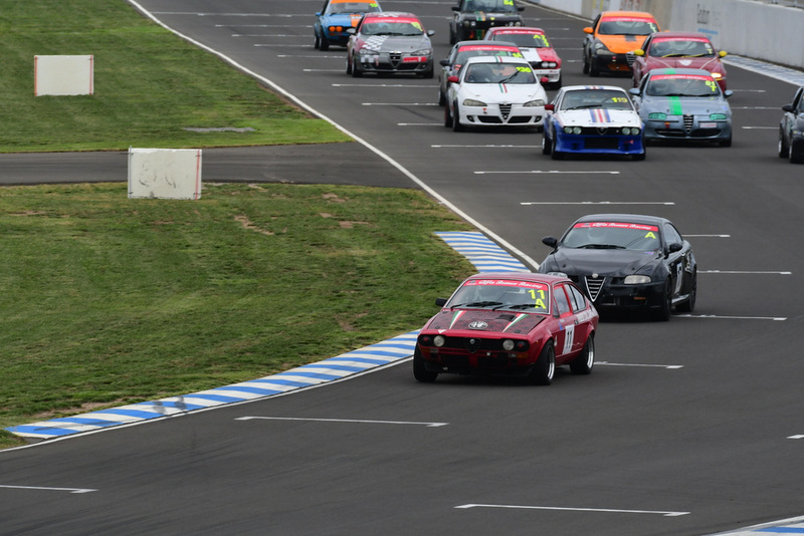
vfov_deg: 2.4
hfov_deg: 3.6
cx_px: 402
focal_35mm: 570
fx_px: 12734
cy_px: 268
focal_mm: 380
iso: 320
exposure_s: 1/640
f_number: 10
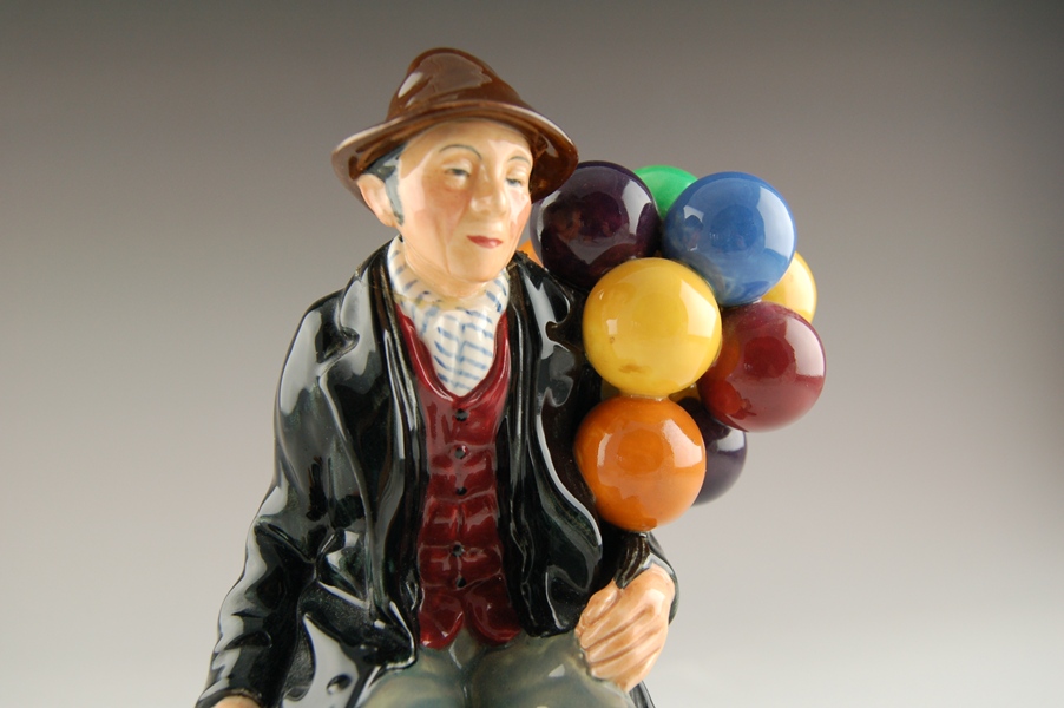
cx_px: 532
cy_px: 354
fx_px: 1152
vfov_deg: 34.2
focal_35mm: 39
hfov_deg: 49.6
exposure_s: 1/100
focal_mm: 26
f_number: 5
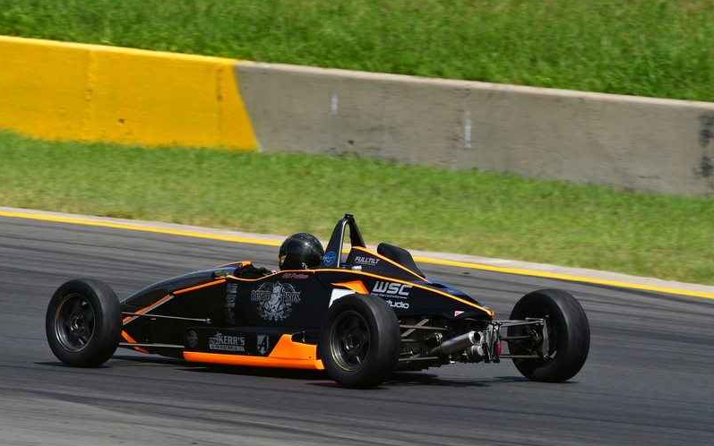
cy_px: 228
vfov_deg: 2.0
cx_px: 357
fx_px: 12531
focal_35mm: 644
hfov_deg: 3.3
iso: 320
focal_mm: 420
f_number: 11
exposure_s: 1/640
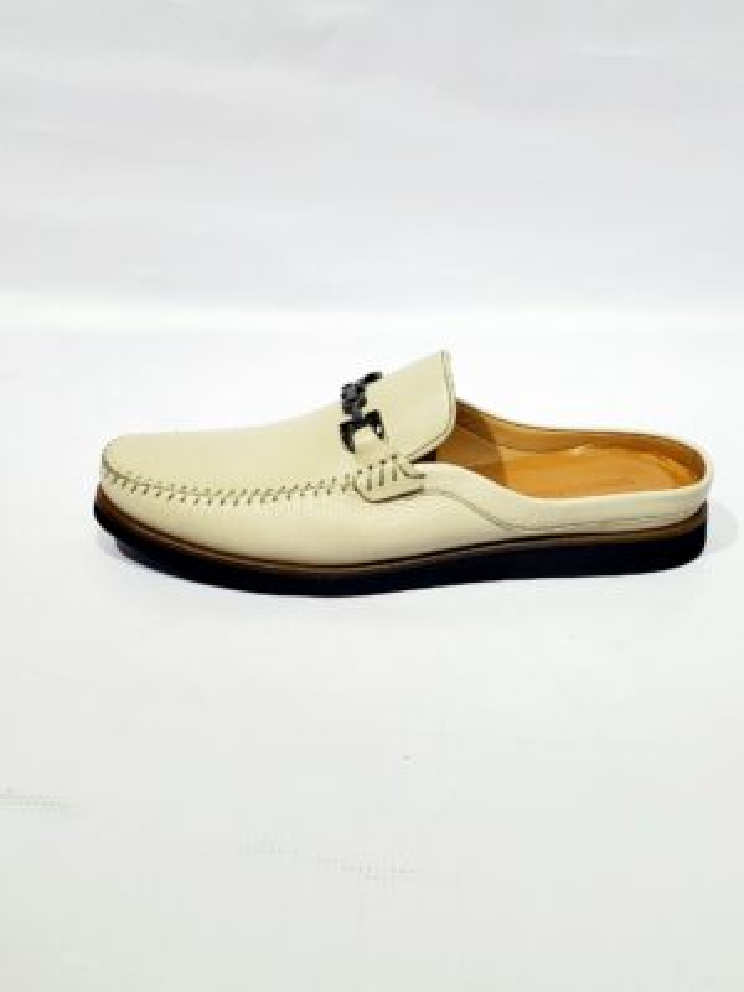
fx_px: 745
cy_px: 496
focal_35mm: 26
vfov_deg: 67.3
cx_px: 372
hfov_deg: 53.1
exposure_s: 1/100
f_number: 2.4
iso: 64
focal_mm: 4.3
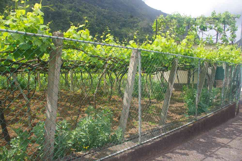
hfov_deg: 67.4
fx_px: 181
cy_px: 80
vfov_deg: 47.9
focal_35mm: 27
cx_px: 121
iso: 200
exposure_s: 1/40
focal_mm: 18
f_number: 11
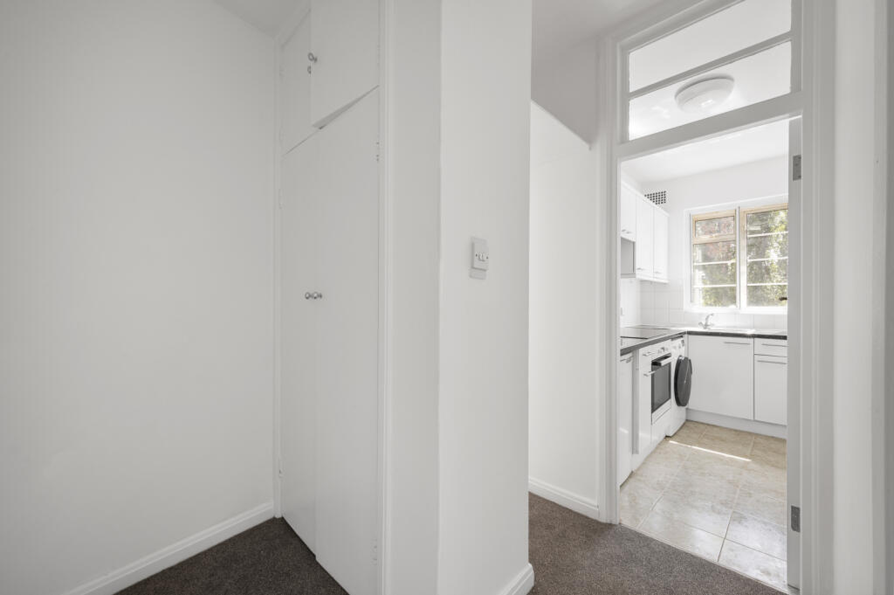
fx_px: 347
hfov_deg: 104.3
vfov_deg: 81.1
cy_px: 298
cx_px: 447
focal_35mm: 14
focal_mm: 14
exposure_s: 1
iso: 200
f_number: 16
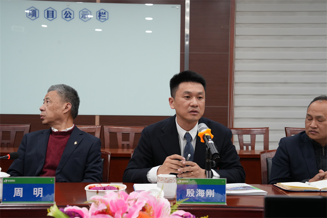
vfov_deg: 23.0
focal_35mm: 59
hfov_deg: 33.9
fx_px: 536
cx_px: 164
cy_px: 109
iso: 2500
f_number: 6.3
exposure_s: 1/60
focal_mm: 59
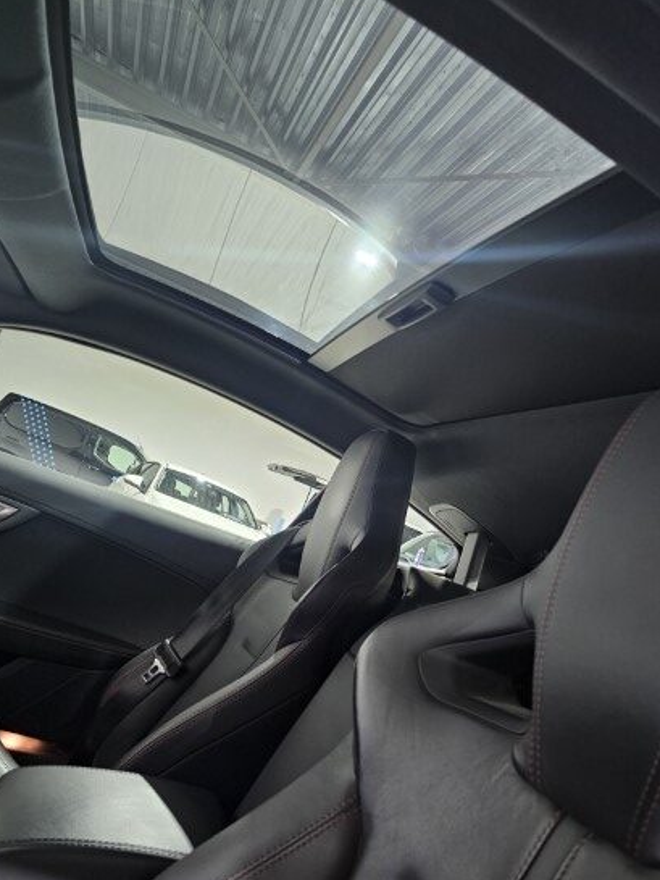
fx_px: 686
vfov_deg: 65.2
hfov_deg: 51.3
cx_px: 352
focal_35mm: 27
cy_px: 471
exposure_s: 1/50
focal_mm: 6.3
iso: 640
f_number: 1.7
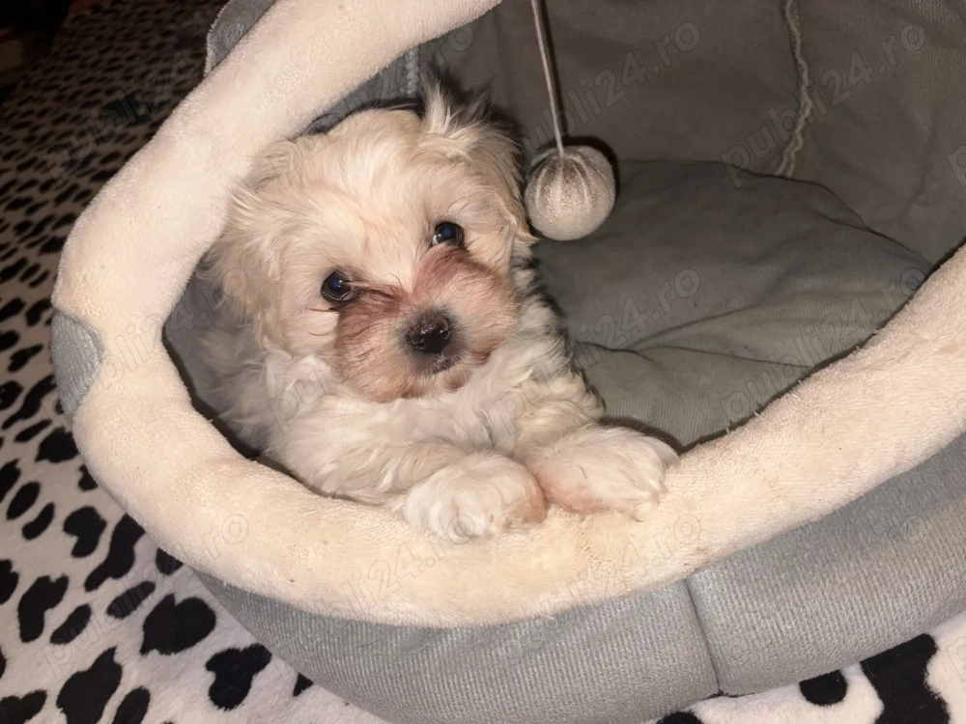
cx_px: 483
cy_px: 362
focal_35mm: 26
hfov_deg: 67.3
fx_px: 726
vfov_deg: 53.1
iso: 40
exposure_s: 1/20
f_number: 1.6
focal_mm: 5.96
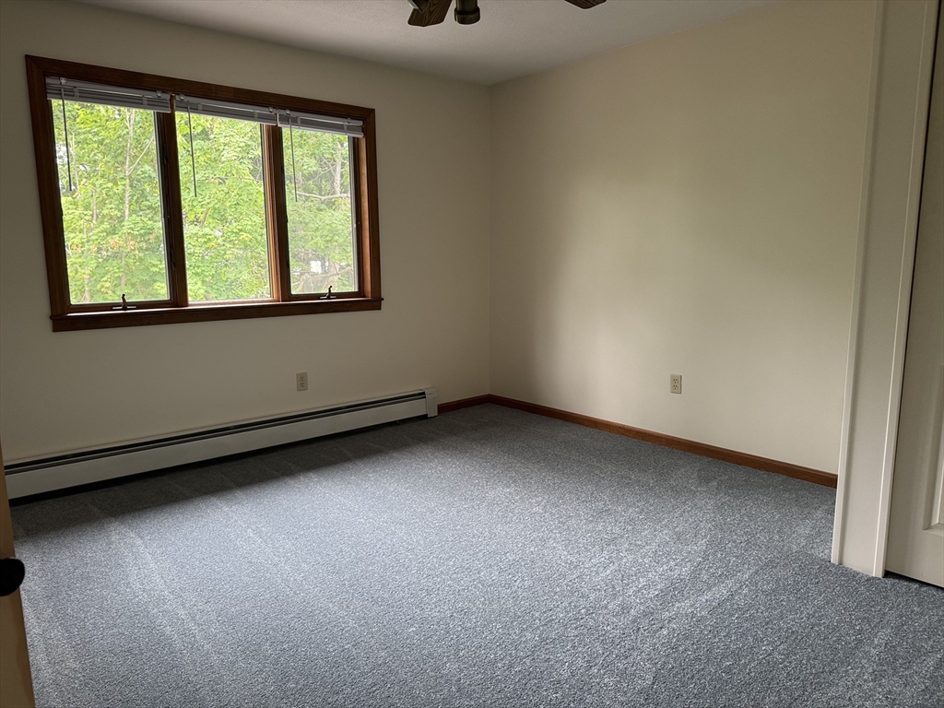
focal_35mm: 24
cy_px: 354
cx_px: 472
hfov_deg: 71.6
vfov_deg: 56.8
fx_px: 654
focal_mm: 6.76
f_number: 1.78
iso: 200
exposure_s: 1/120
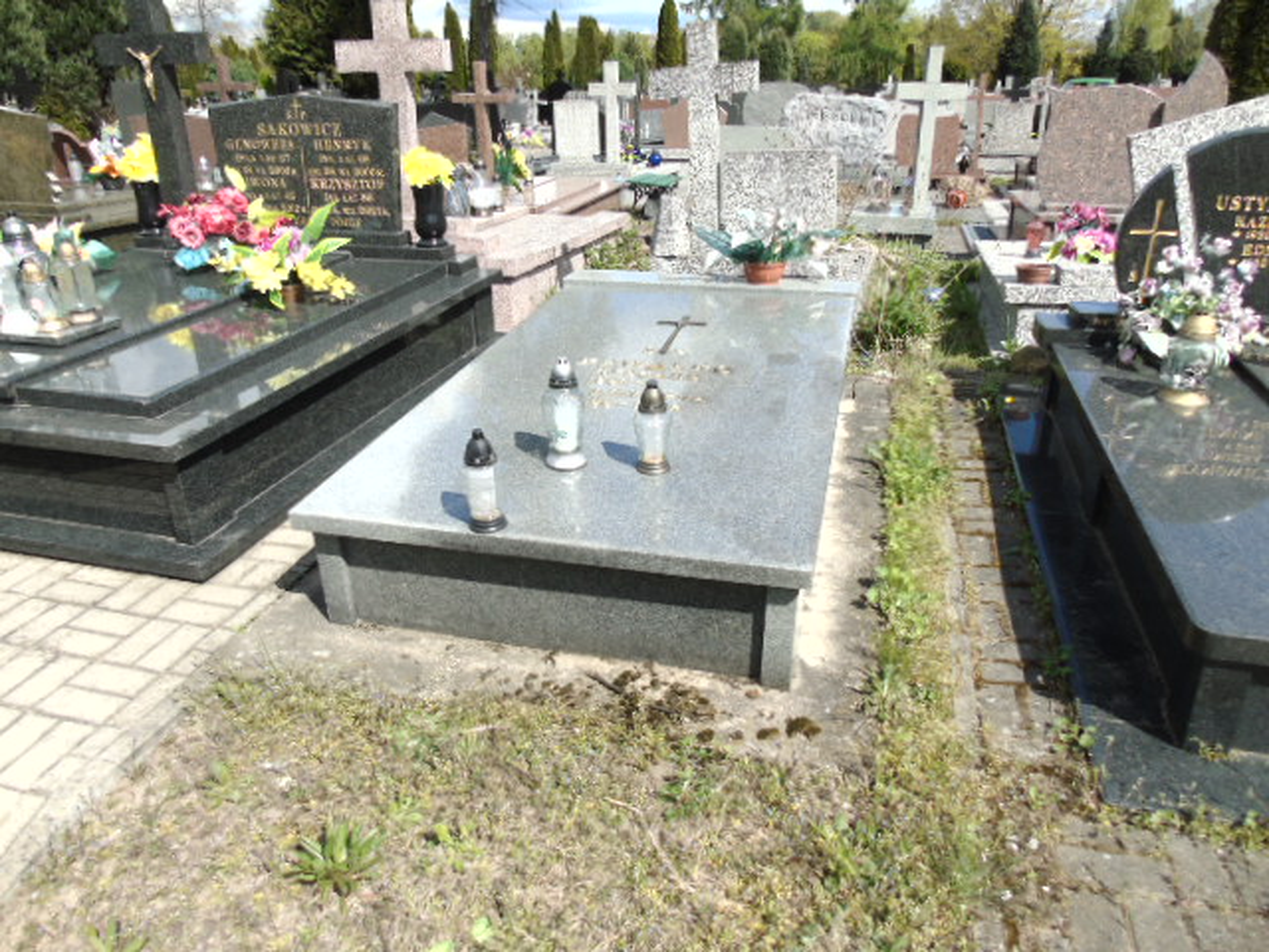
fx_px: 916
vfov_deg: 54.9
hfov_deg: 69.4
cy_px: 476
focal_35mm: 25
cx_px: 634
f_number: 3.4
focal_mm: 4.4
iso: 80
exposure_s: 1/800
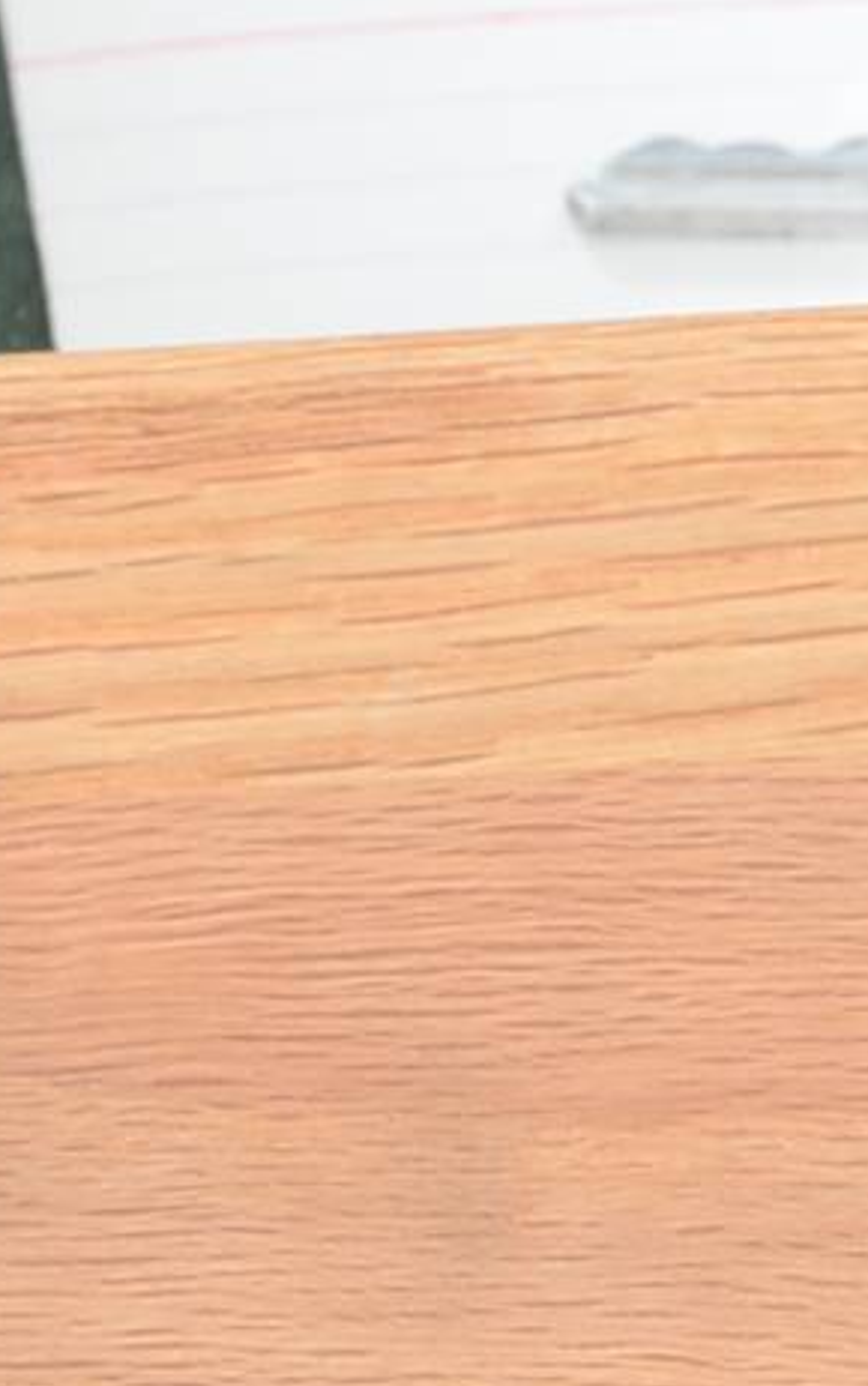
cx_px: 964
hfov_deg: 1.5
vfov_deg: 2.5
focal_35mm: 852
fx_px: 32186
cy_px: 419
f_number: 6.3
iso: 200
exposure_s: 1/80
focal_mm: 105
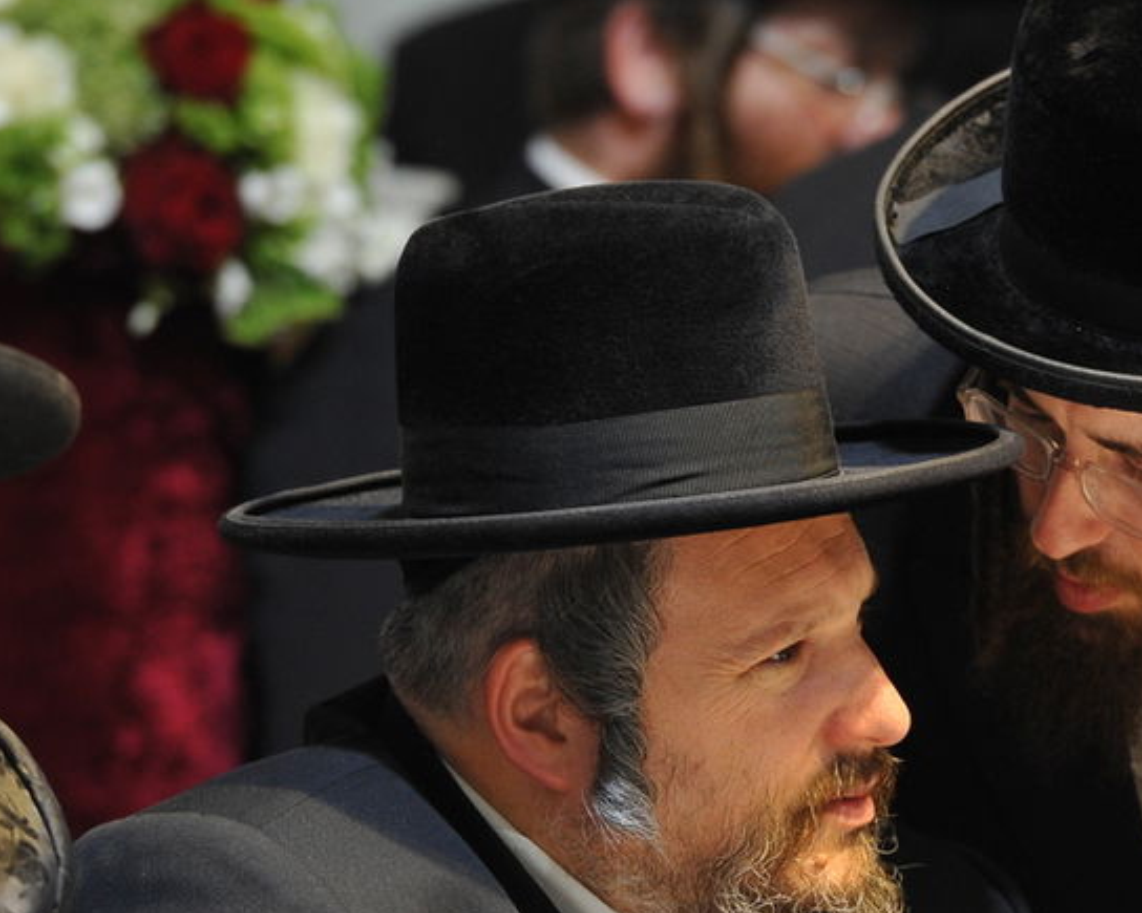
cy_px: 641
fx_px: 16322
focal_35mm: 483
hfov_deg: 4.0
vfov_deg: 3.2
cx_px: 756
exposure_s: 1/125
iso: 1000
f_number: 3.5
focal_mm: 200
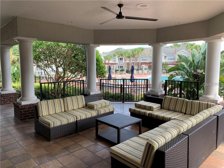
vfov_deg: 53.1
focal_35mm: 26
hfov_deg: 67.3
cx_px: 112
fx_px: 168
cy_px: 84
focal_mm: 4.25
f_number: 1.8
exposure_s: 1/167
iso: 25
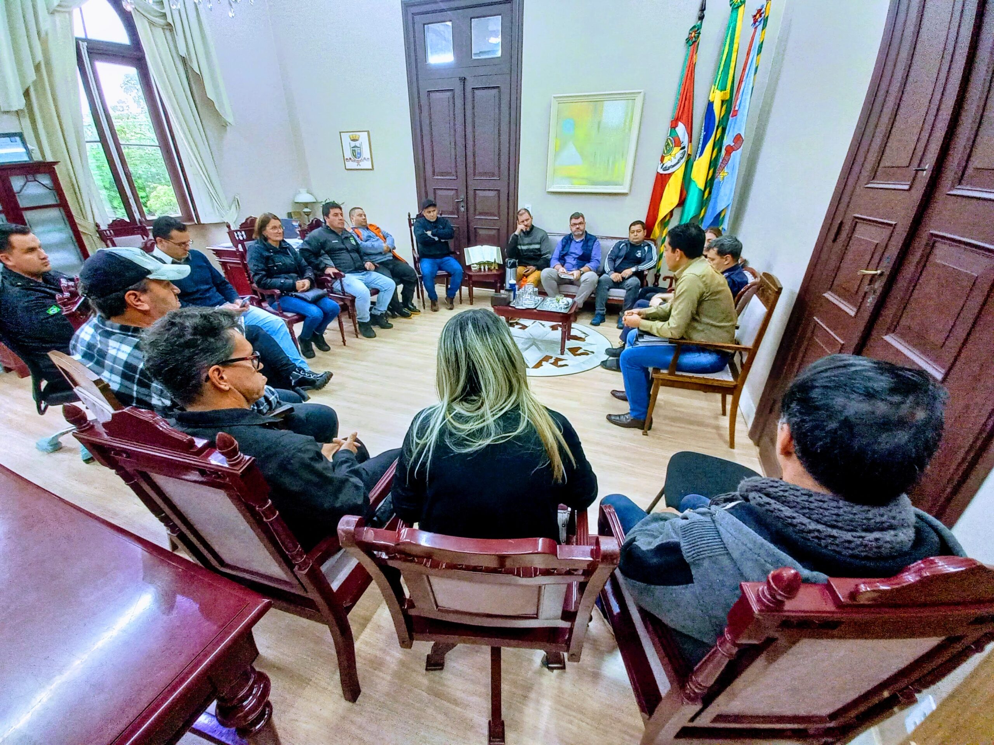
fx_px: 373
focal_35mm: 13
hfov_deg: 106.2
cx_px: 497
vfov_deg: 89.9
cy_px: 372
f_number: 2.2
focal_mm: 1.42
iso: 200
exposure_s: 1/17
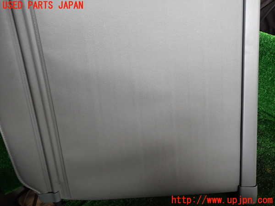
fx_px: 199
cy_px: 103
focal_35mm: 25
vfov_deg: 54.9
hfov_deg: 69.4
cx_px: 138
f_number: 2
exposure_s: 1/30
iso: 250
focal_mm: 4.5
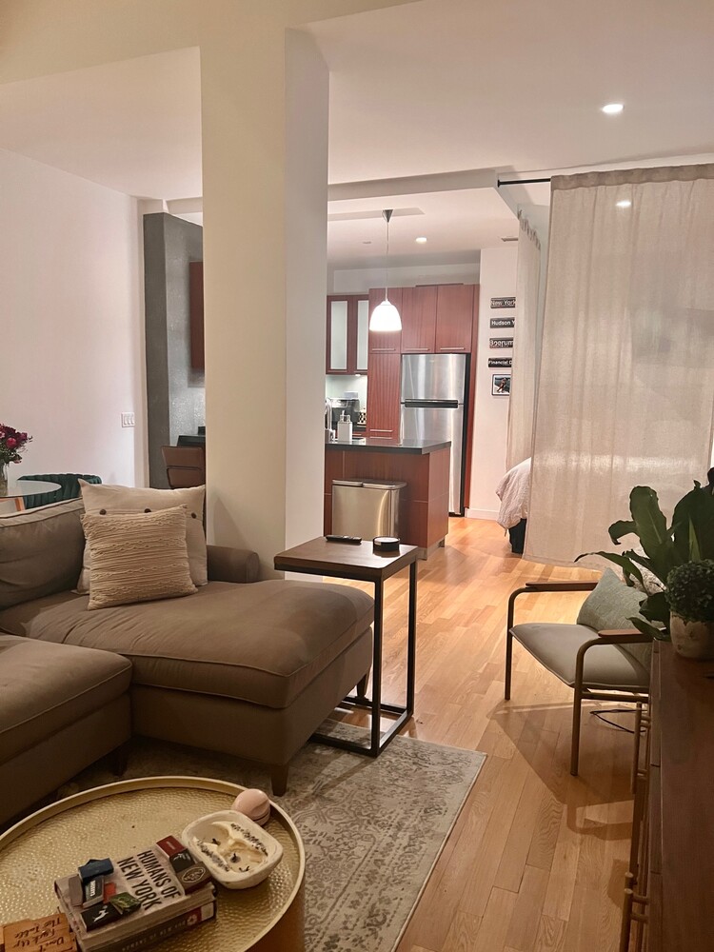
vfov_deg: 67.3
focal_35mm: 26
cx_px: 357
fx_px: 715
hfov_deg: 53.1
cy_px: 476
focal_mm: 5.7
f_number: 1.5
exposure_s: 1/60
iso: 400
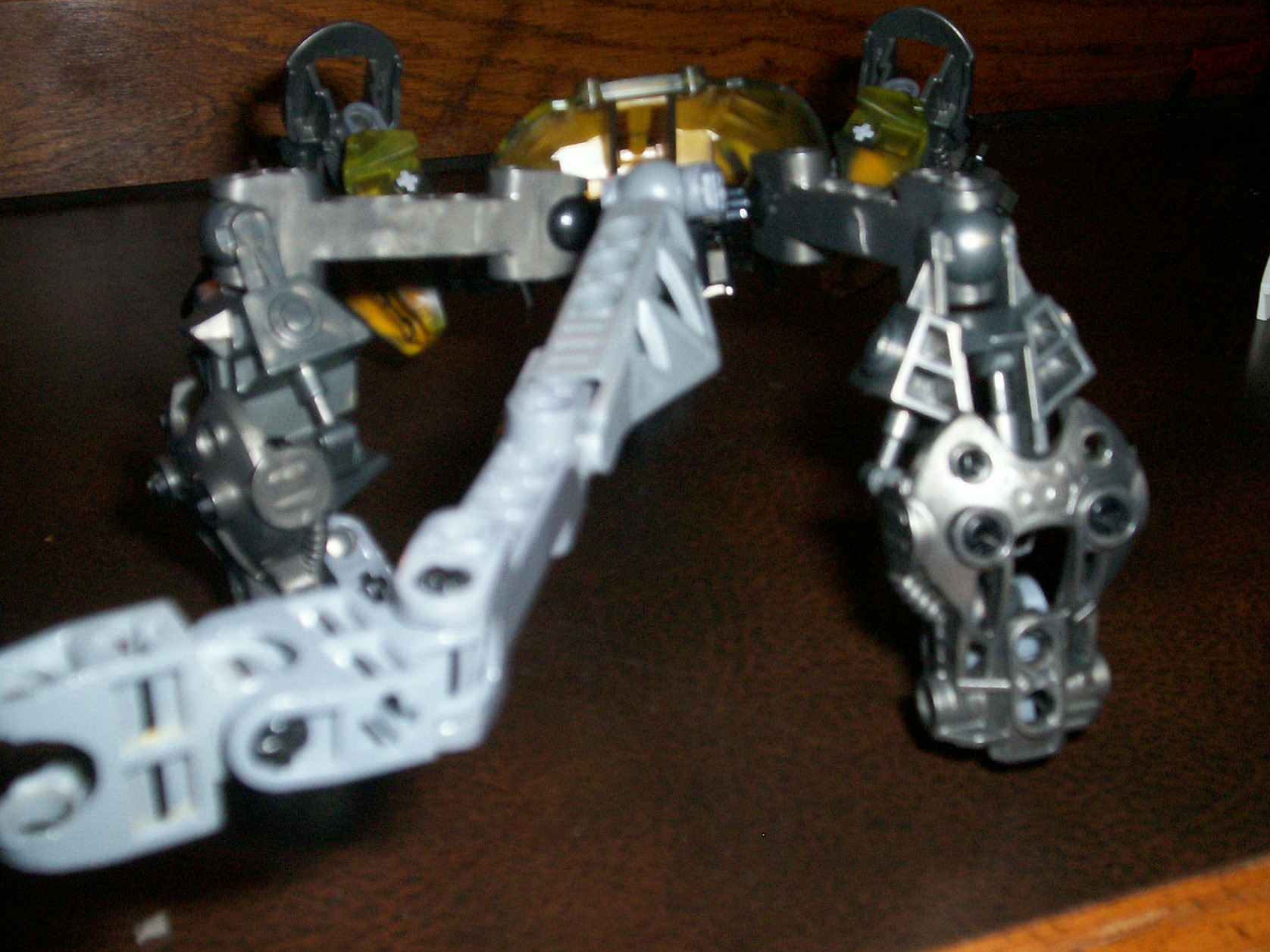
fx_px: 1614
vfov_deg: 32.9
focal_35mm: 44
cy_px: 519
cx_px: 618
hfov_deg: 42.9
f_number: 4.5
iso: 140
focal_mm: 5.9
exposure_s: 1/64
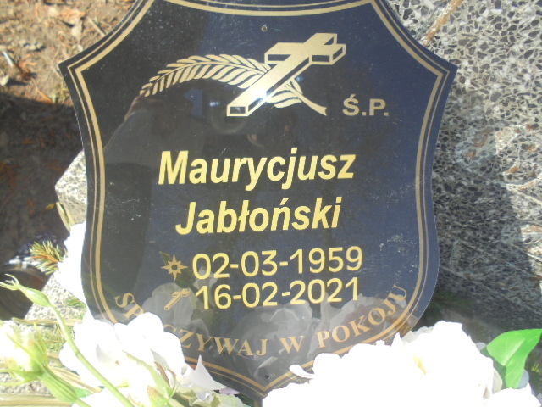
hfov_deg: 61.7
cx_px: 271
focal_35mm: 29
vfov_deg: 48.2
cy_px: 204
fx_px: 454
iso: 100
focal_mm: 5.3
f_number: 3.7
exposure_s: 1/320
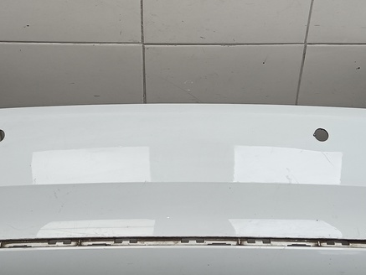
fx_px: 836
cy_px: 94
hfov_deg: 24.7
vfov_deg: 18.6
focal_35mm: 79
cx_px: 160
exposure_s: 1/100
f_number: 1.9
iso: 167
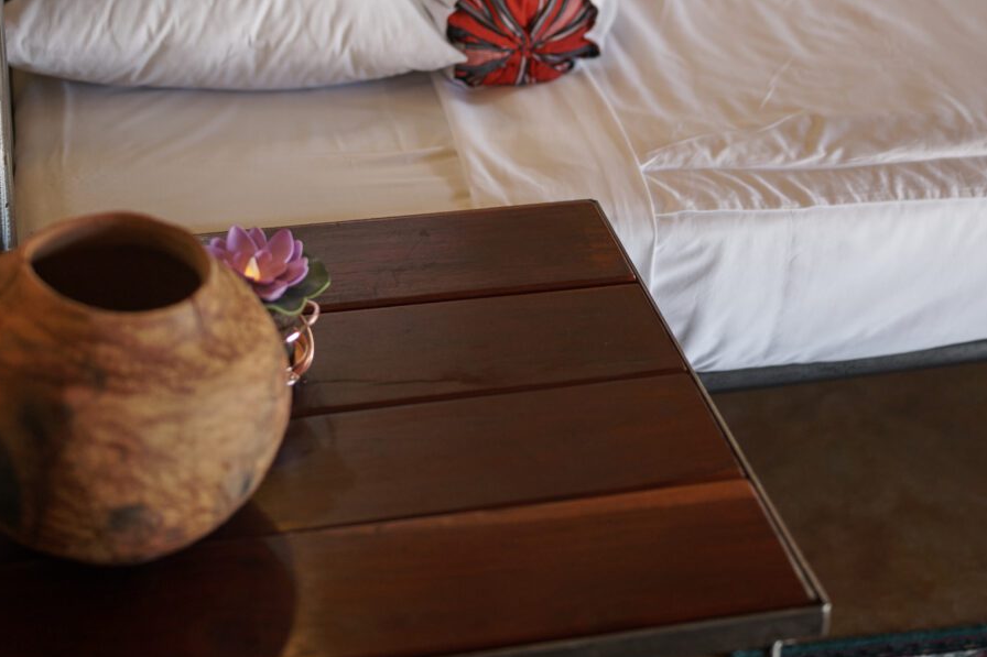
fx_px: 2056
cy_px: 34
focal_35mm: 75
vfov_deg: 17.8
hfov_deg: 27.0
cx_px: 519
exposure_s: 1/320
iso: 160
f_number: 1.4
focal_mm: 35
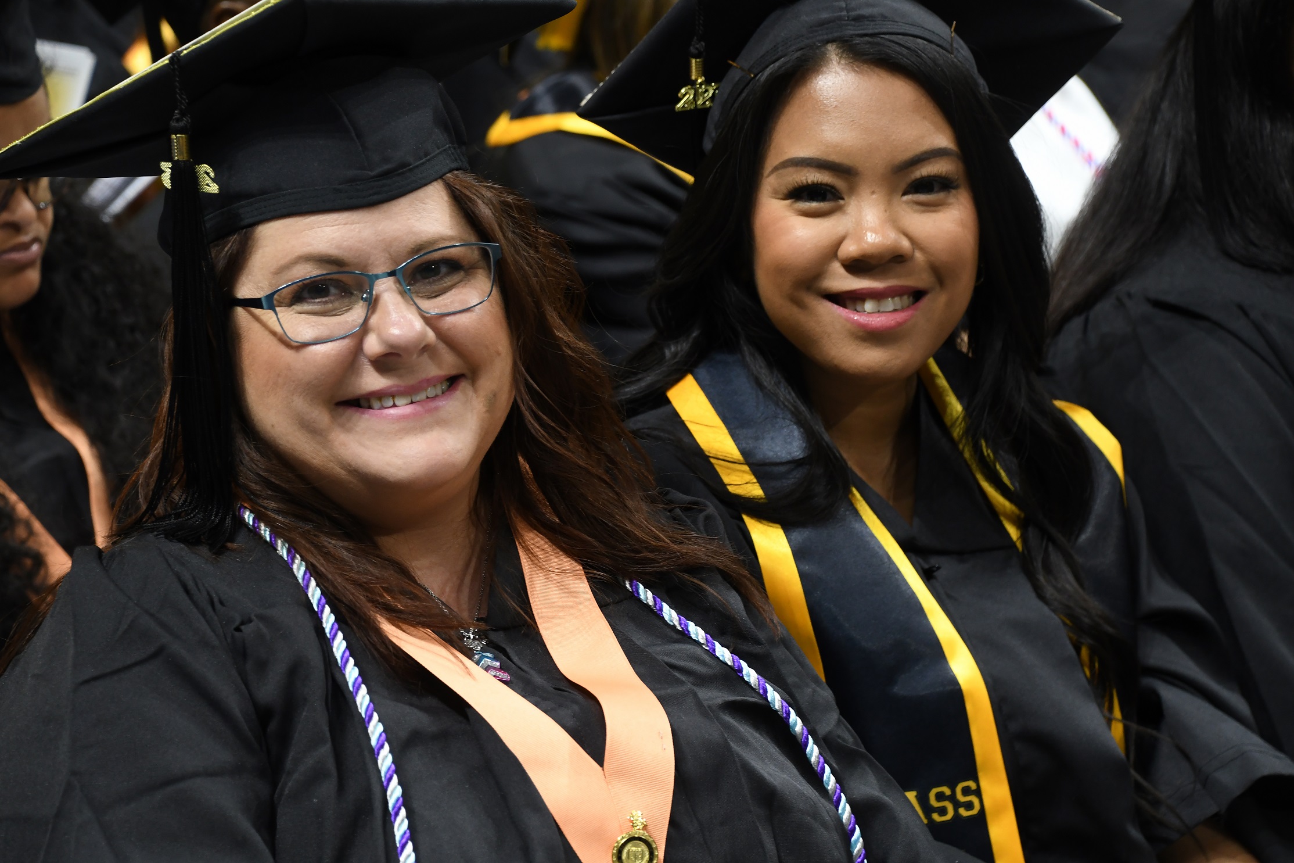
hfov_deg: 16.1
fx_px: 4582
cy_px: 432
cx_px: 647
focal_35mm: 128
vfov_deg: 10.8
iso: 1000
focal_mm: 85
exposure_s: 1/80
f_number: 5.3
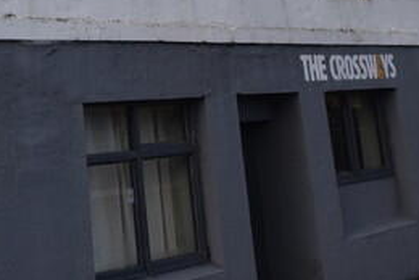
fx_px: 687
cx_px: -137
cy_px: -79
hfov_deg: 27.7
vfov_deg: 21.0
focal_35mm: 59
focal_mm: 10
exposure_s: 1/250
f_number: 8
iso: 200
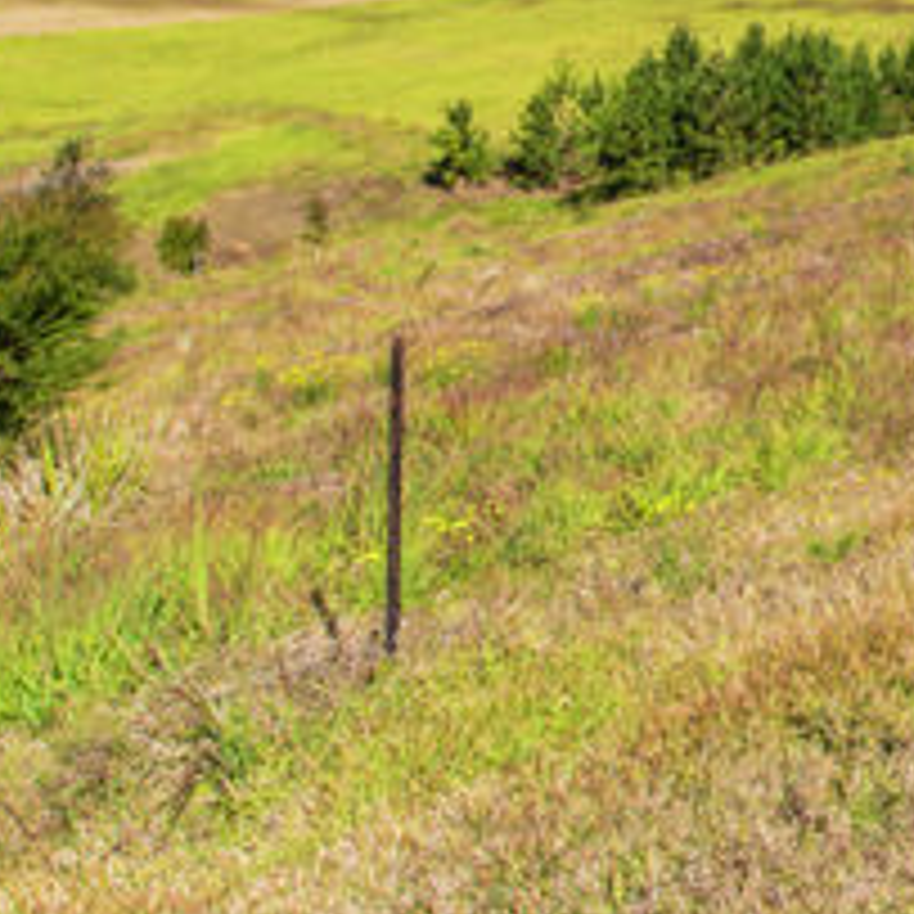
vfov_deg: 32.6
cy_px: -36
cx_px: 1337
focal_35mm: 47
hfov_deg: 26.8
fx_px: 1404
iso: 100
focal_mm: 14
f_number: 9
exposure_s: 1/400
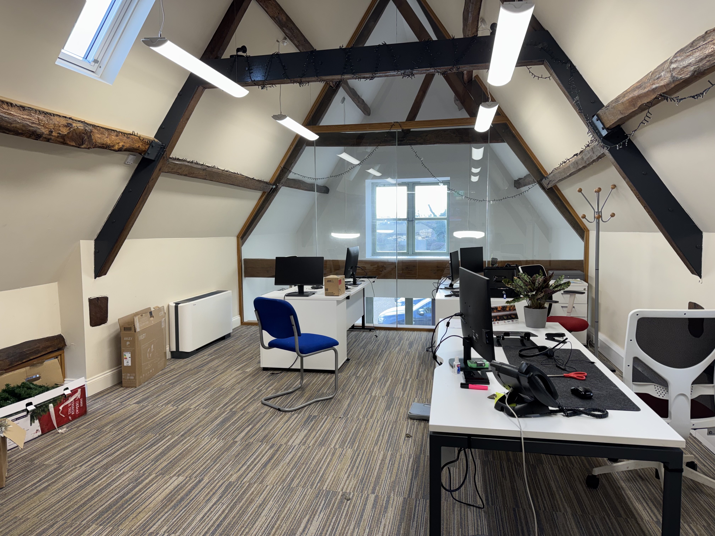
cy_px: 268
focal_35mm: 24
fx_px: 496
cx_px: 358
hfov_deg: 71.6
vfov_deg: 56.8
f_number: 1.78
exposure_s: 1/100
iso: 64
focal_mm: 6.76
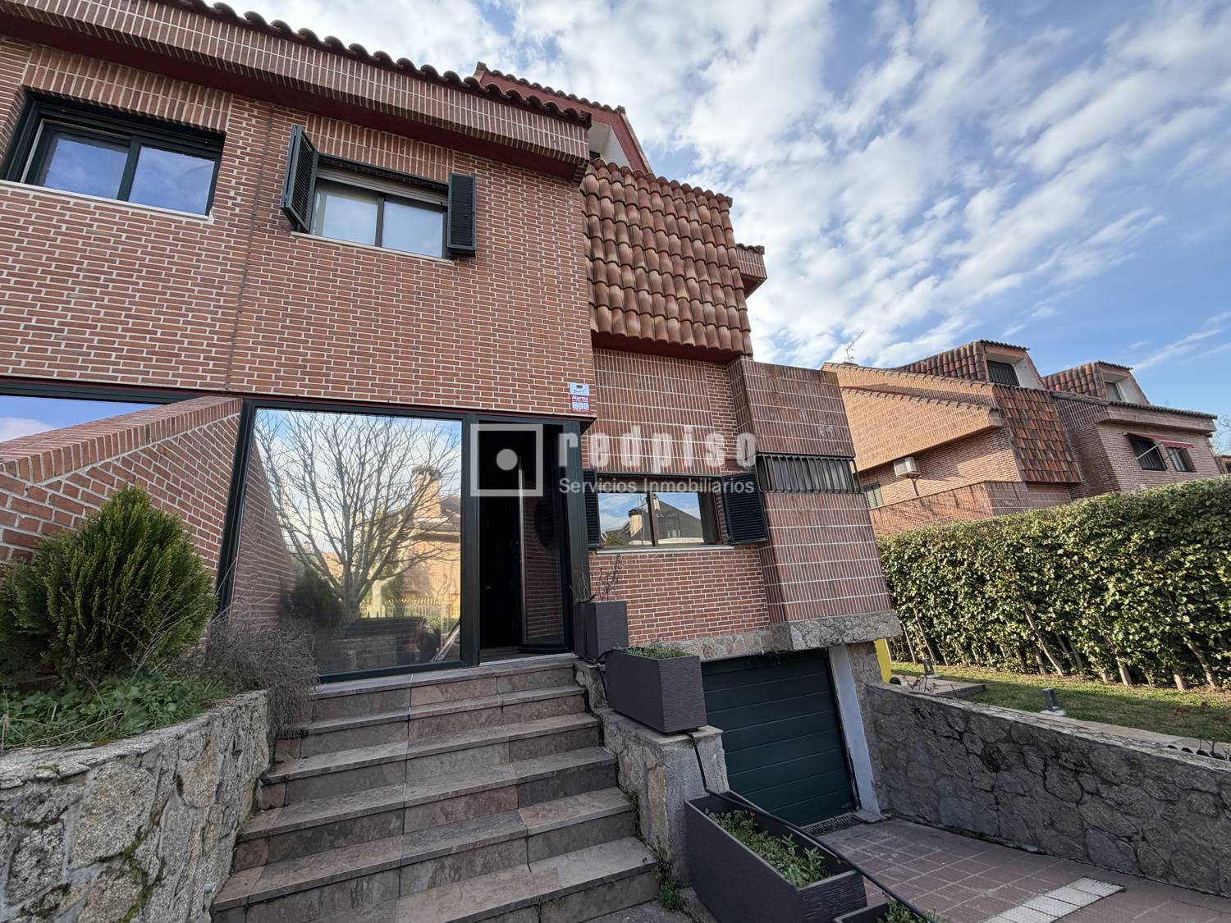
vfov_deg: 85.7
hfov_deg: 102.1
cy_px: 462
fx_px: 498
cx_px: 616
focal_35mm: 14
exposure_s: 1/502
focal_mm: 2.22
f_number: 2.2
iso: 50
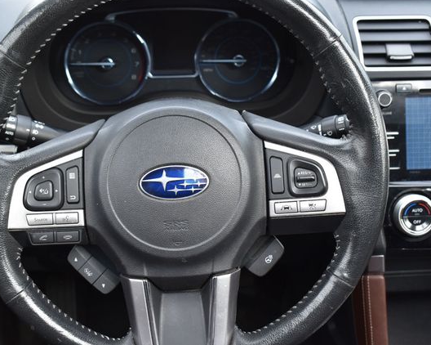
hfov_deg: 32.5
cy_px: 172
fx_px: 740
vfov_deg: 26.2
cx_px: 202
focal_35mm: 58
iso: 400
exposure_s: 1/60
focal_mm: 34
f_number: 8
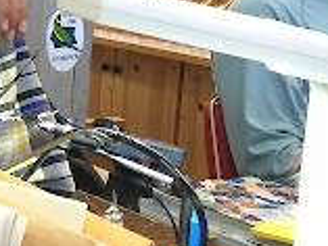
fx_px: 1053
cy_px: 8
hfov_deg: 15.1
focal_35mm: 111
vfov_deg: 13.2
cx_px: -284
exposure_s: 1/30
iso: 100
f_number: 2.2
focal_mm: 4.15
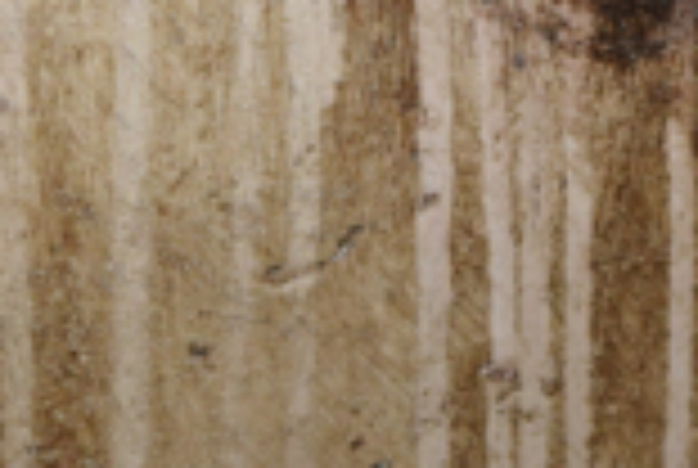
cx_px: 527
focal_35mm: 340
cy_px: -434
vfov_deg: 4.0
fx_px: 6606
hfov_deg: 6.0
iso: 800
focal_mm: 55
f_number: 5.6
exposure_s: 1/125
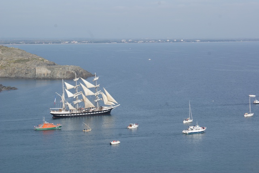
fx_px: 756
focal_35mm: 105
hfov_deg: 19.4
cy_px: 86
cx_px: 130
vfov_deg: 13.1
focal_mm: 70
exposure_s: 1/160
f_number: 13
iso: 100
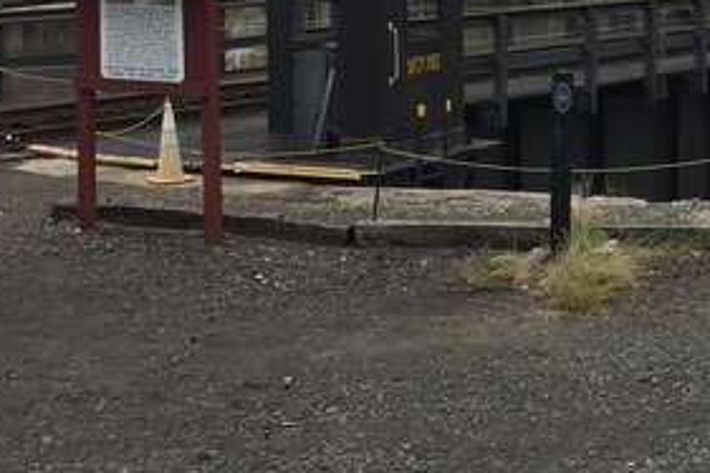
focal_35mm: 86
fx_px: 1695
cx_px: 730
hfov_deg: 22.6
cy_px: 43
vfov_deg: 15.7
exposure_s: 1/860
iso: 32
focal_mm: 4.15
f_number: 2.2
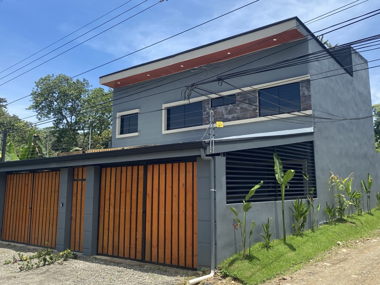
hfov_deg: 53.8
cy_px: 121
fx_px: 373
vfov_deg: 41.7
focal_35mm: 34
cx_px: 212
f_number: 1.8
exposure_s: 1/2513
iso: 32
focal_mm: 4.25
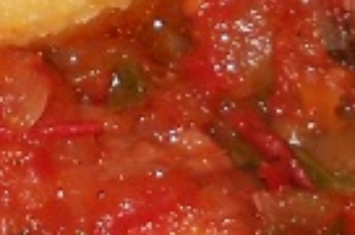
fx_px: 3060
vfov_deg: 4.3
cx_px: -100
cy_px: -262
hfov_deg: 6.6
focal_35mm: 311
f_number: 5.5
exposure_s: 1/30
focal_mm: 6.72
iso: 80
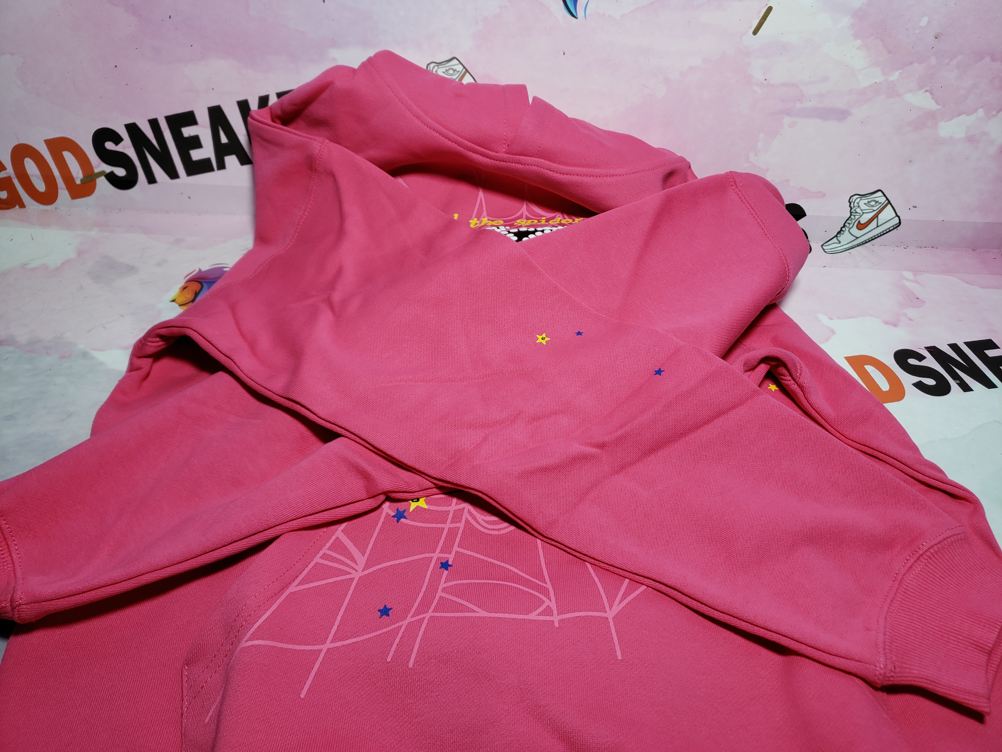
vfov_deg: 53.1
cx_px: 501
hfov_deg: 67.3
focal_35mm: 26
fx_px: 753
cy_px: 376
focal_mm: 4.3
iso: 50
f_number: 1.5
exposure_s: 1/456
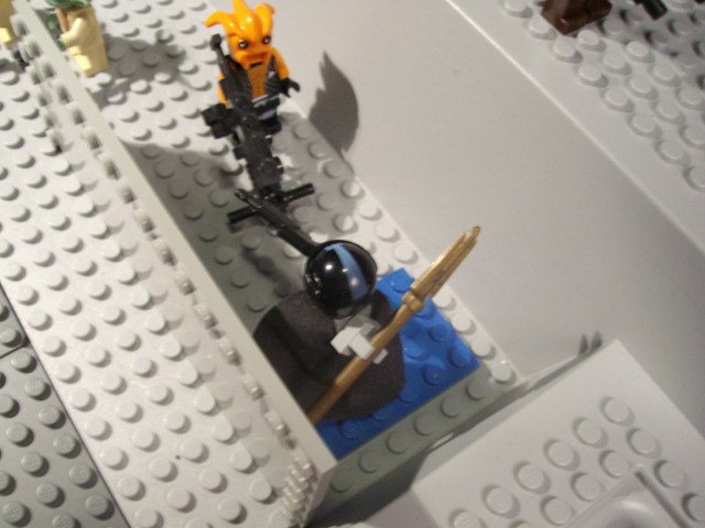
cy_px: 264
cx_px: 352
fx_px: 733
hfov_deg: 51.4
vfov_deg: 39.7
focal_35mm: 36
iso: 320
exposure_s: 1/8
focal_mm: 6
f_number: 2.7
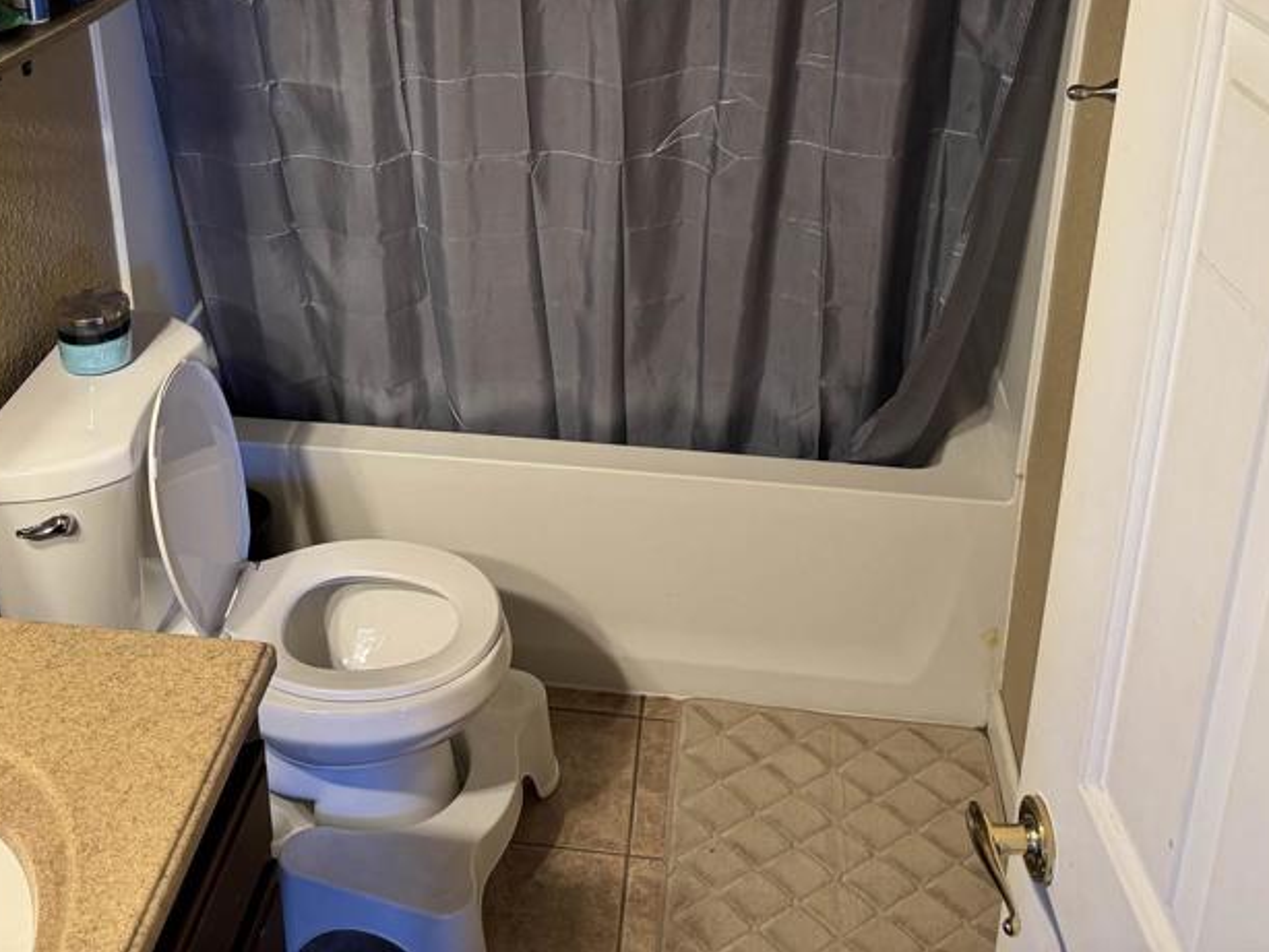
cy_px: 161
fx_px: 1467
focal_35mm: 40
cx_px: 498
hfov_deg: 46.5
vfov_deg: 34.6
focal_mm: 6.76
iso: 200
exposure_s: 1/60
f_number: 1.78
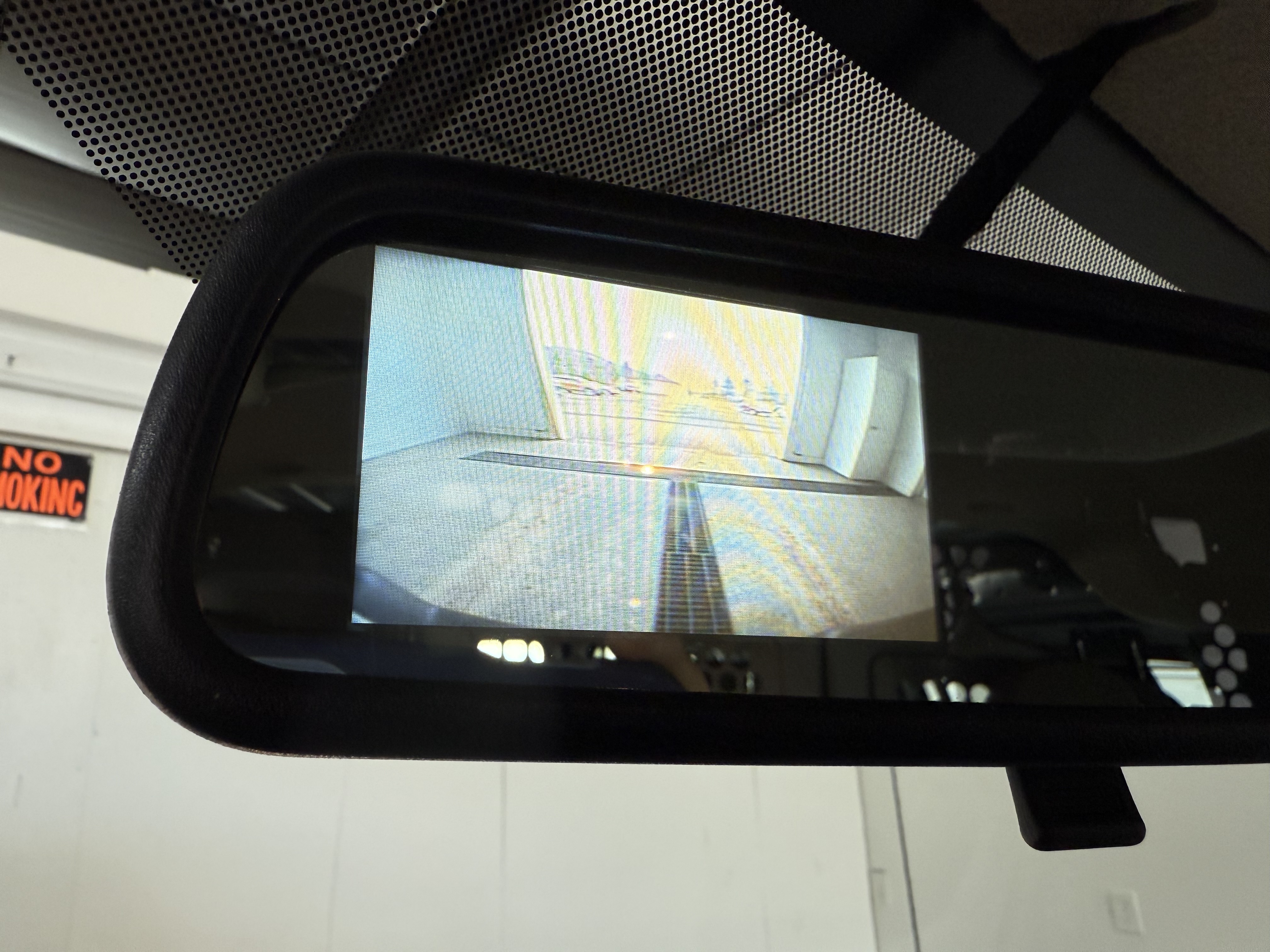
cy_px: 476
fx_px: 881
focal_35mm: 24
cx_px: 635
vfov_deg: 56.8
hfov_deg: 71.6
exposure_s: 1/120
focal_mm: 2.22
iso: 80
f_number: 2.2
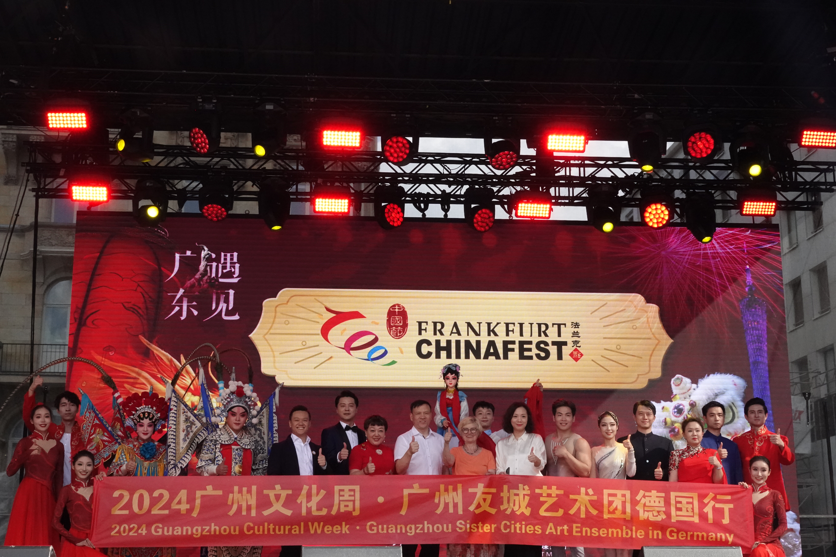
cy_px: 278
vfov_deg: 26.0
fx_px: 1207
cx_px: 418
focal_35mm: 52
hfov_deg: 38.2
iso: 2000
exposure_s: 1/1000
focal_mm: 18.92
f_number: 8
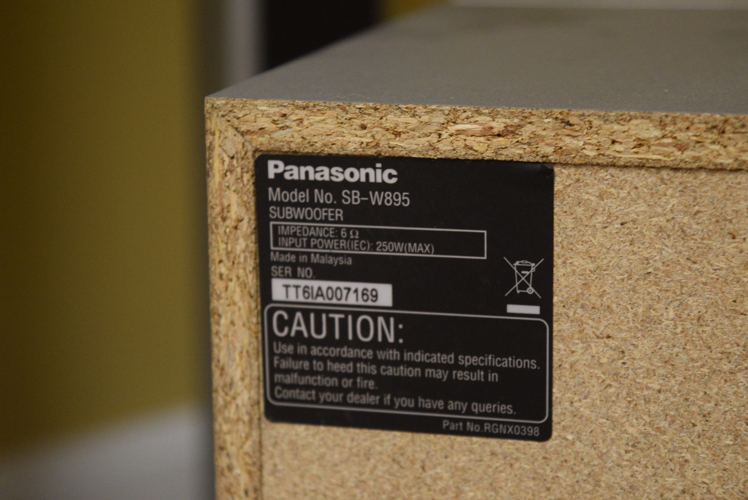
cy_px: 250
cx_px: 374
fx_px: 1715
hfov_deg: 24.6
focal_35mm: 82
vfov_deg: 16.6
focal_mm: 55
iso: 2500
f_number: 5.6
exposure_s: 1/60
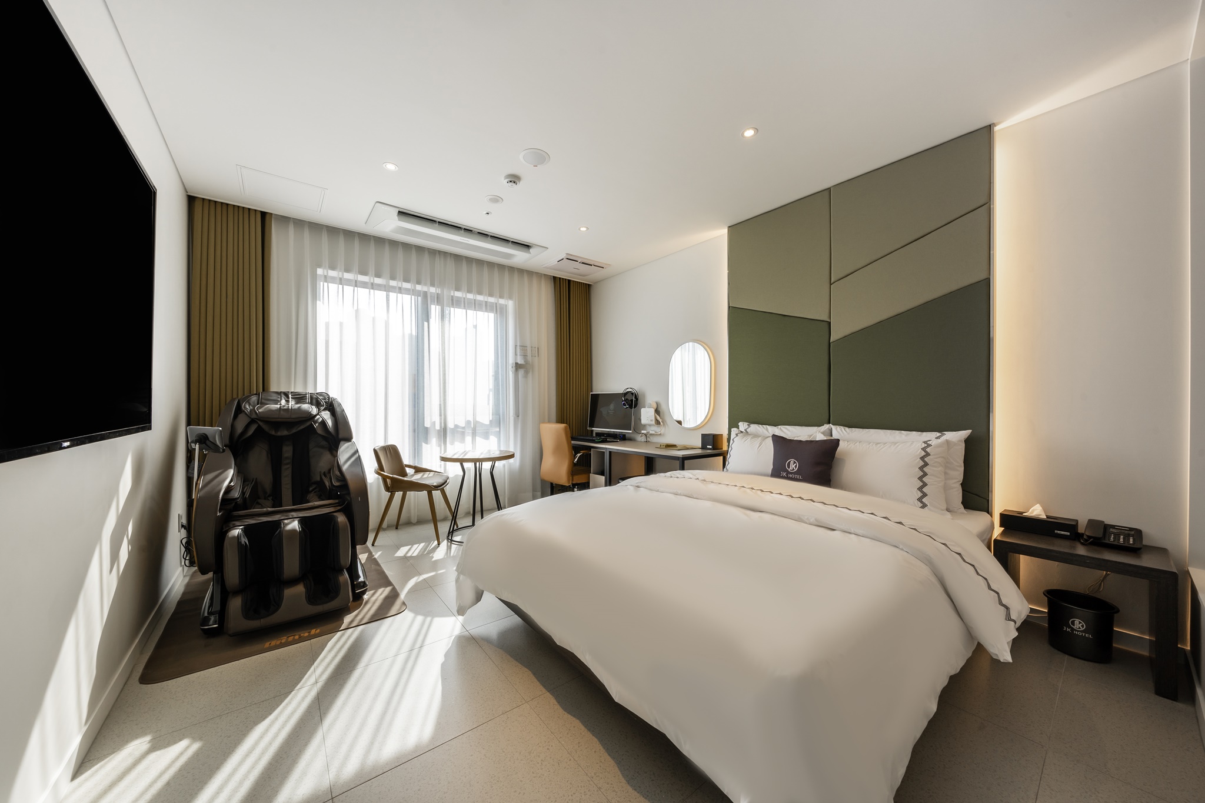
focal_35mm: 12
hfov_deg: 112.6
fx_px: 402
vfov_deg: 90.0
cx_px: 602
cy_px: 402
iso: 100
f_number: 11
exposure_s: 1/13
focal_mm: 12
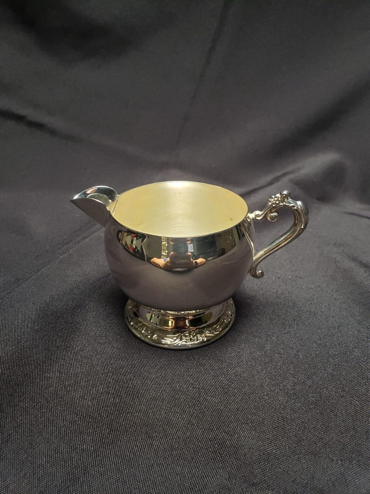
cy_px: 247
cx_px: 185
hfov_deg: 53.1
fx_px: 371
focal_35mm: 26
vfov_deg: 67.3
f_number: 2.4
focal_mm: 4.3
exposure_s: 1/39
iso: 250
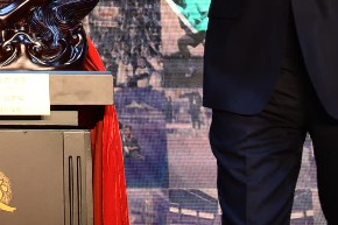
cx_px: -85
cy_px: -164
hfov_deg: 18.2
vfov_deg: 12.0
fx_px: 995
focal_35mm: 106
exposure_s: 1/125
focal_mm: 24
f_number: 2.8
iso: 640
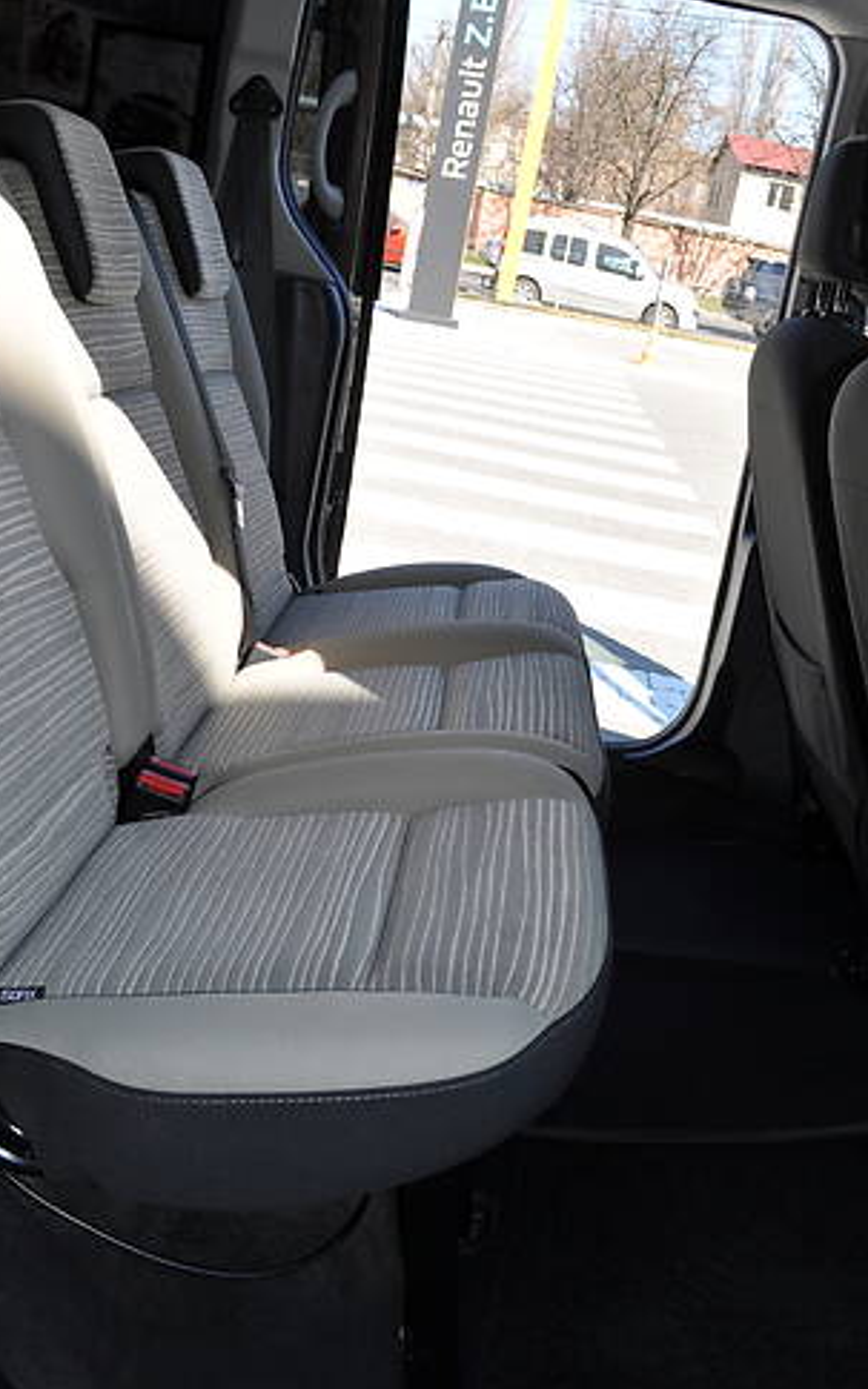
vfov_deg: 56.3
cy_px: 558
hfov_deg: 37.3
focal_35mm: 34
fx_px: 1287
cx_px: 455
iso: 200
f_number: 7.1
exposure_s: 1/200
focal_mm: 18
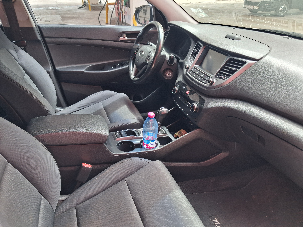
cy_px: 114
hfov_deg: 65.3
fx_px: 236
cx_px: 152
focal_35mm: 27
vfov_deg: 51.4
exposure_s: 1/100
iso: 64
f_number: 1.8
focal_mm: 4
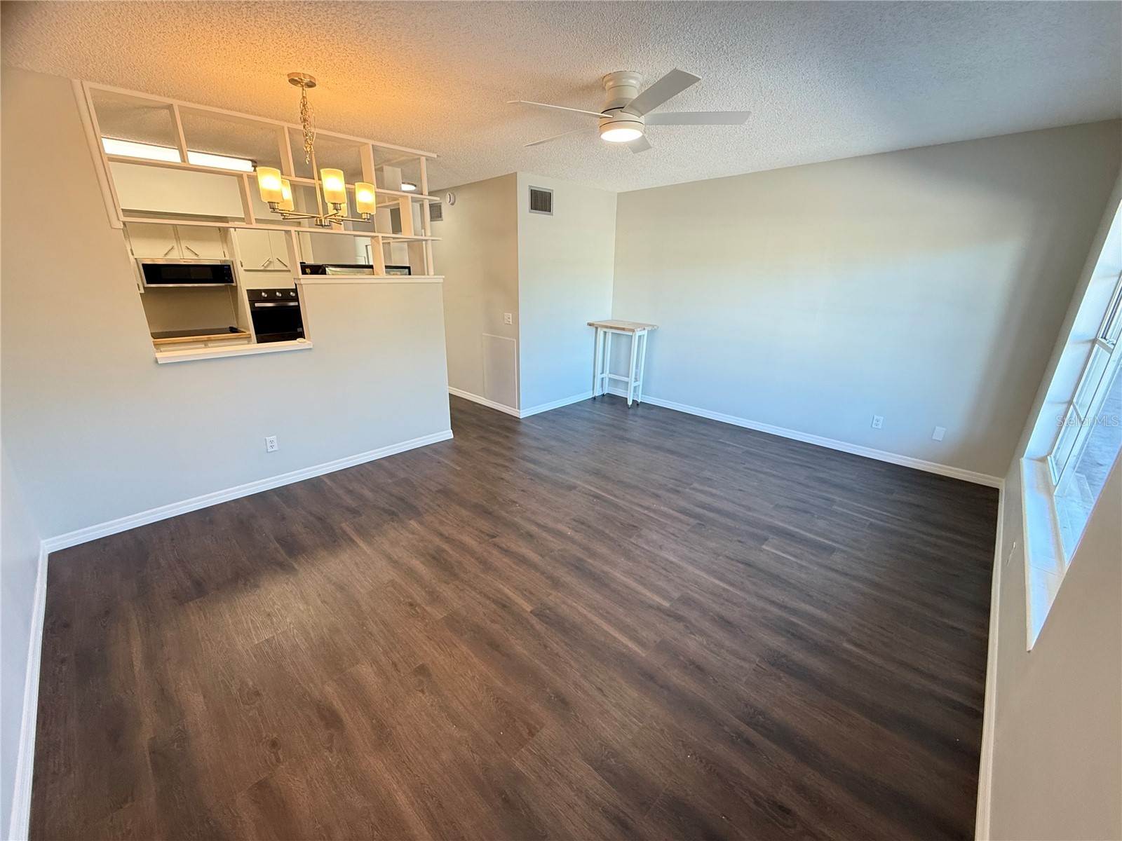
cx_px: 561
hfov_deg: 102.1
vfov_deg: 85.7
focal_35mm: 14
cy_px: 420
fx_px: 454
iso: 200
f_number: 2.2
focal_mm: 2.22
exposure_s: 1/120
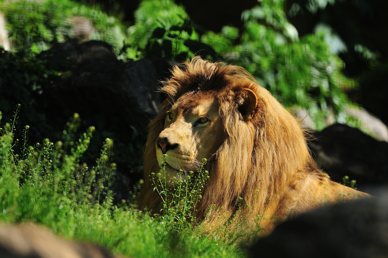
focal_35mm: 450
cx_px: 194
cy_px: 129
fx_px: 4844
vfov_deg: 3.0
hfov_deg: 4.6
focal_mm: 300
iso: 200
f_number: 5
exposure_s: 1/1000
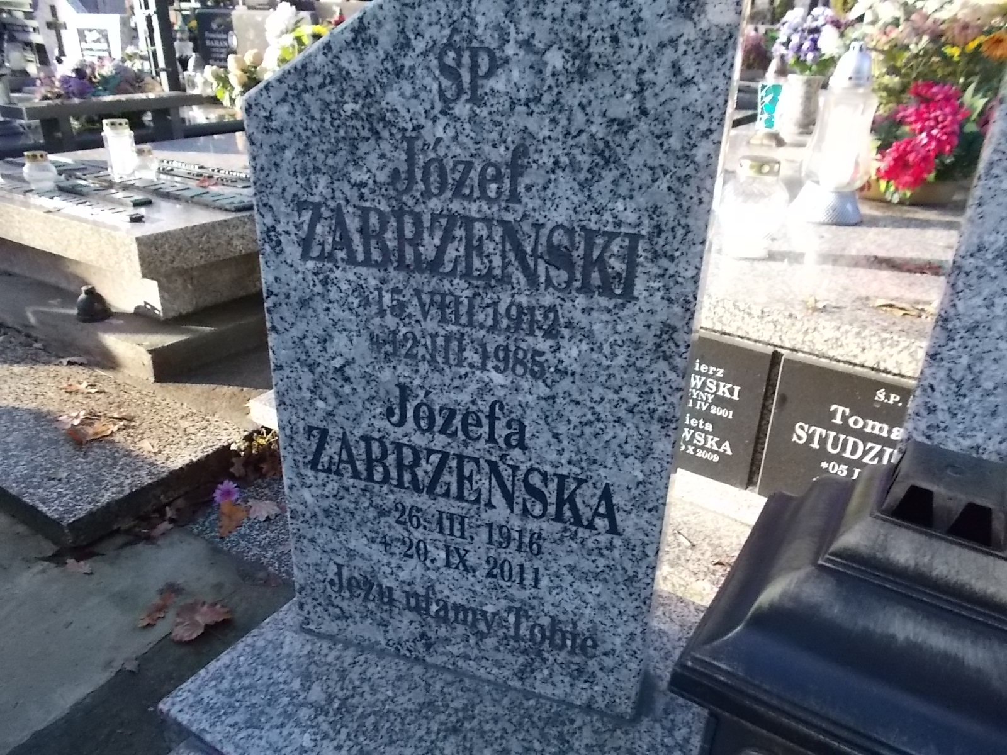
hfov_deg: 67.3
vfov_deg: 53.1
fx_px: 756
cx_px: 504
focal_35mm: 26
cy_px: 378
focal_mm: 4.6
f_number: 8
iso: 400
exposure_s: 1/100
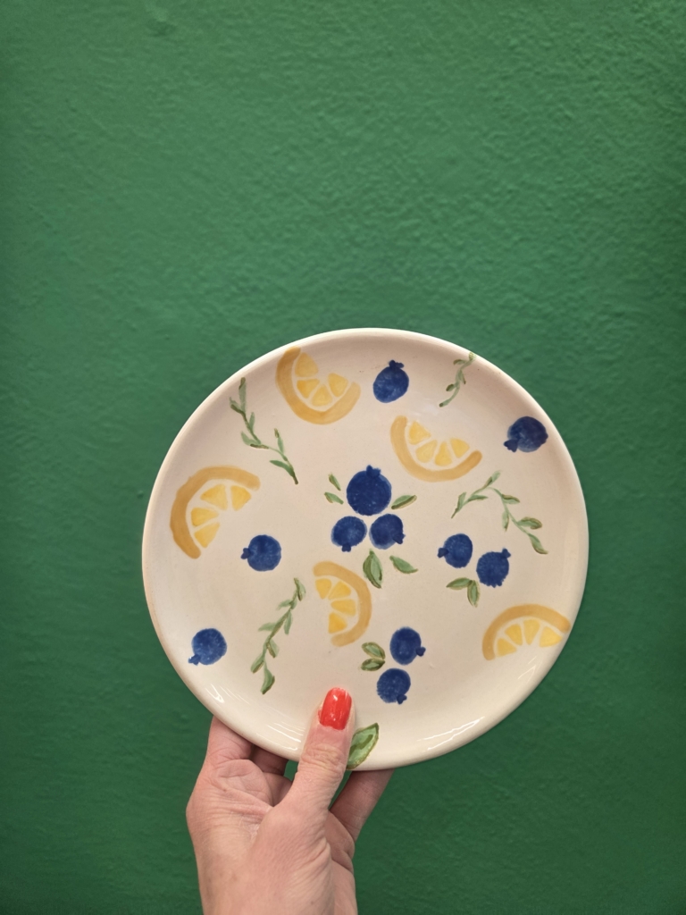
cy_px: 458
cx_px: 343
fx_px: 608
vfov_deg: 73.9
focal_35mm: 23
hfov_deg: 58.9
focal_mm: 5.4
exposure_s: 1/100
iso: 125
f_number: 1.8
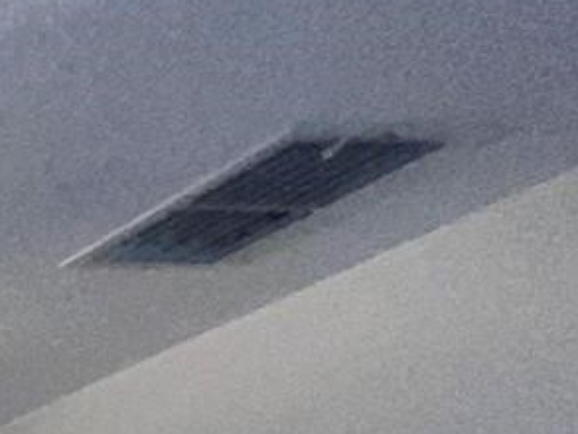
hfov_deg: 13.7
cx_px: -933
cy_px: 945
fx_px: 1186
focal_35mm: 71
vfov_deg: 15.2
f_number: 1.8
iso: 125
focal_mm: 1.57
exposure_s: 1/60
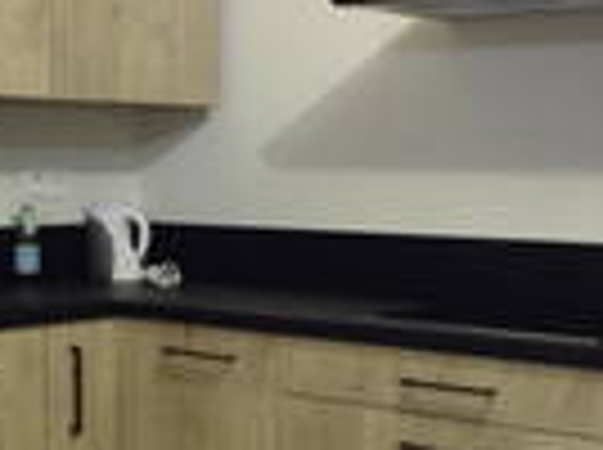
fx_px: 1356
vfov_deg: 18.8
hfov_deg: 25.1
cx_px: 274
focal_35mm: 78
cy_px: 234
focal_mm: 5.3
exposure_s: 1/8
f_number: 3.2
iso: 500
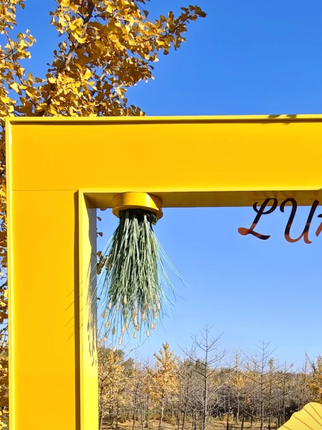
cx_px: 267
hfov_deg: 33.9
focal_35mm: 41
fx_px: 509
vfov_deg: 42.1
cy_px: 386
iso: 50
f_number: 2.2
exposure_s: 1/370
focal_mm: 2.13
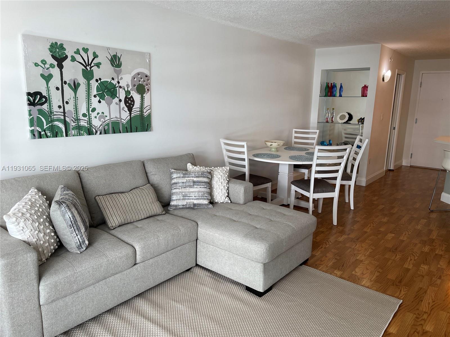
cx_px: 225
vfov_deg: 53.1
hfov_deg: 67.3
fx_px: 338
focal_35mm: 26
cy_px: 168
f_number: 1.6
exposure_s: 1/120
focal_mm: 5.1
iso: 80
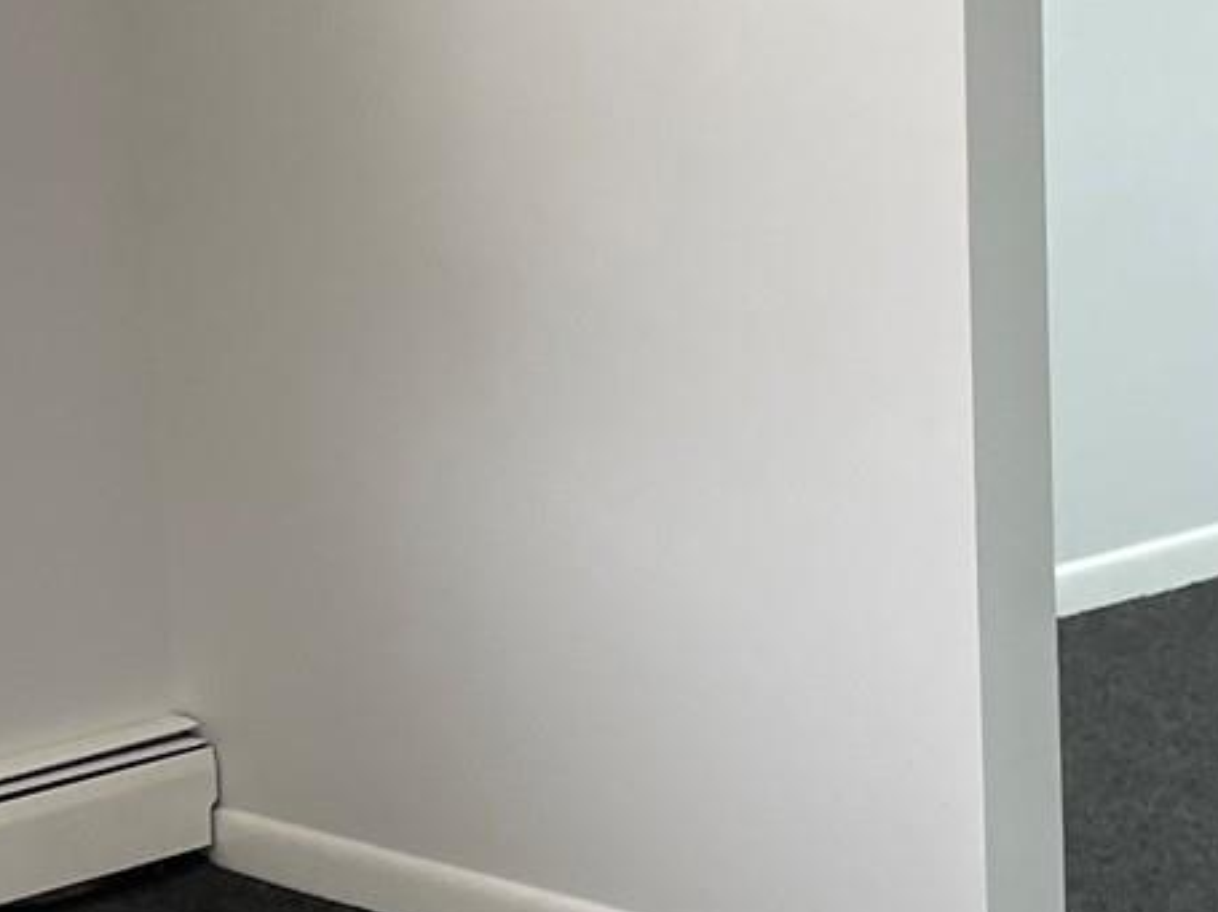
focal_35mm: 117
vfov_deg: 12.7
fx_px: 4116
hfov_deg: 16.2
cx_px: -244
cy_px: 460
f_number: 1.6
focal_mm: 4.2
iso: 100
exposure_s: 1/121
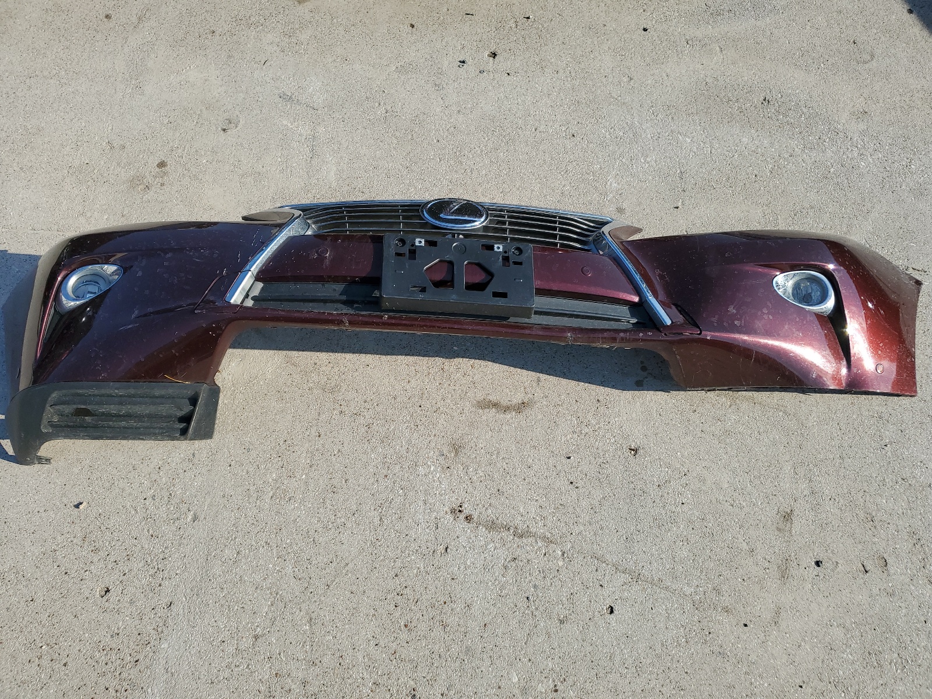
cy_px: 350
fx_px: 700
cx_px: 466
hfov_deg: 67.3
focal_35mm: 26
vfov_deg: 53.1
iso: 50
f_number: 1.5
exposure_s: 1/3333
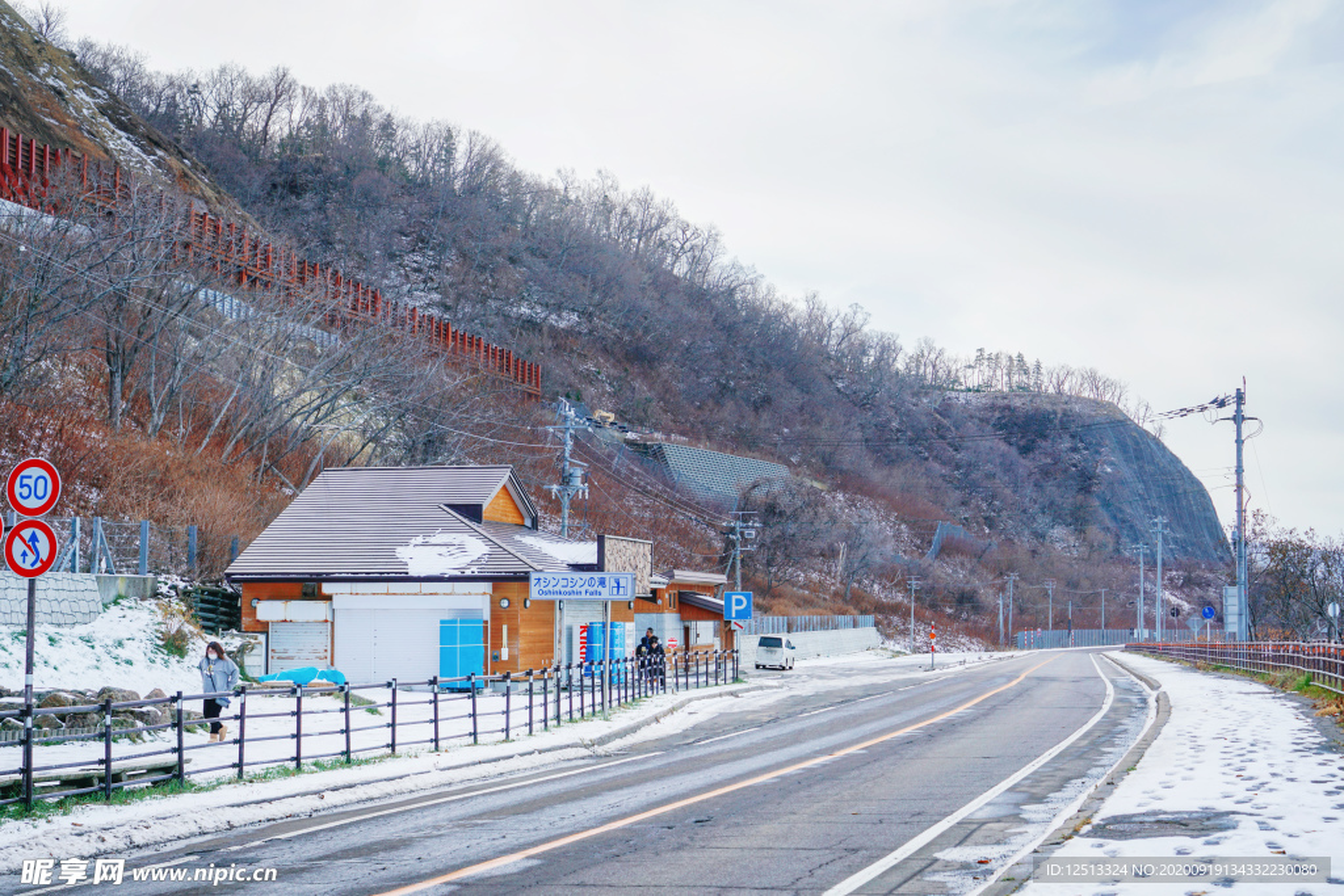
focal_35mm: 54
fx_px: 2016
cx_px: 672
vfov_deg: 25.1
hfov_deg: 36.9
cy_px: 448
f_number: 8
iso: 100
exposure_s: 1/250
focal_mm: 54
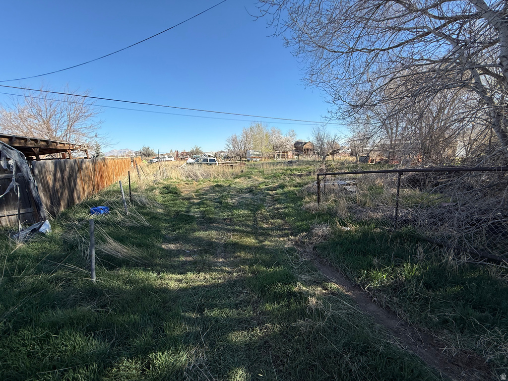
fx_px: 205
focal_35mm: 14
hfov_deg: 102.1
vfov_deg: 85.7
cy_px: 190
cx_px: 254
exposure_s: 1/1017
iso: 50
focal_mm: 2.22
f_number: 2.2
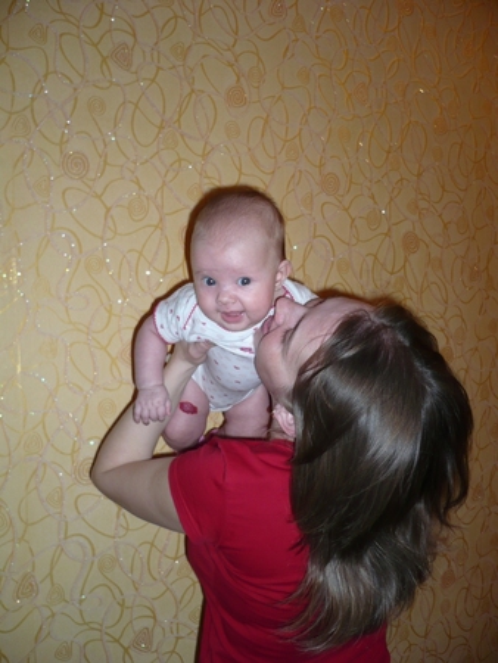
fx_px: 671
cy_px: 332
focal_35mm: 35
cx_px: 249
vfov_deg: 52.6
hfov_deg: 40.7
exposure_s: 1/30
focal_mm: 5.8
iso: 100
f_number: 2.8
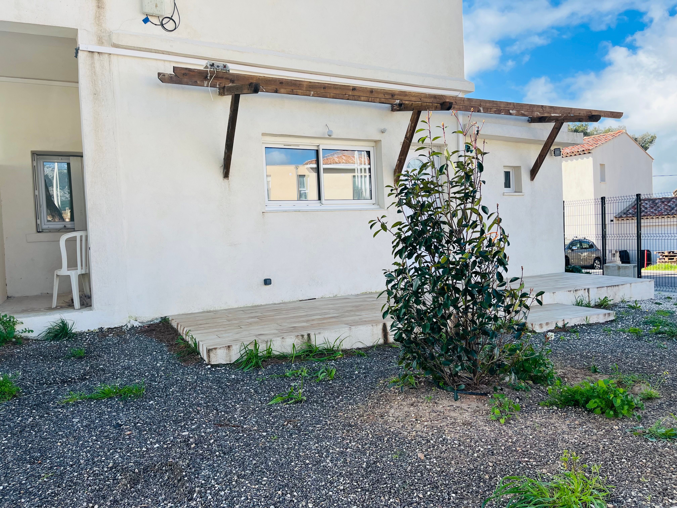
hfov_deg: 67.3
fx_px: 508
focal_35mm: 26
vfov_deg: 53.1
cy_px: 254
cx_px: 338
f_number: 1.6
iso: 50
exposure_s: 1/1140
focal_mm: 5.1
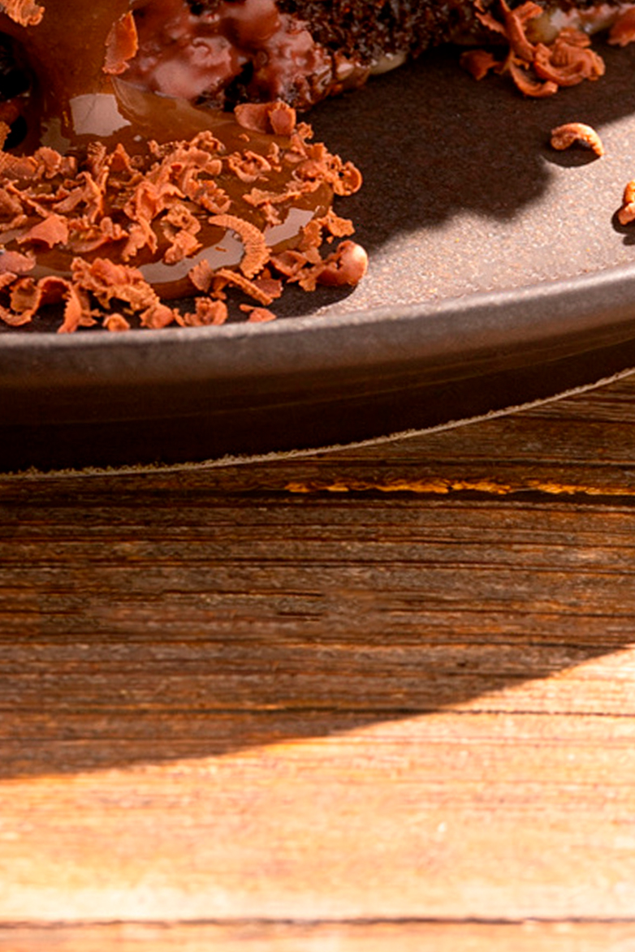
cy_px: -429
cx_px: -73
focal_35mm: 424
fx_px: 11217
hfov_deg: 3.2
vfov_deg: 4.8
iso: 100
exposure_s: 1/200
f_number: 8
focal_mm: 85
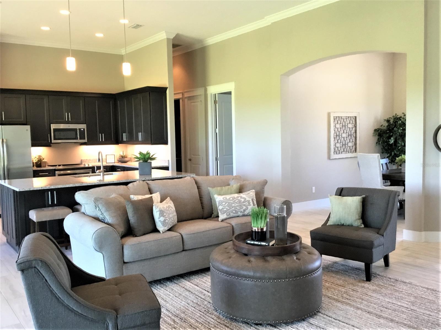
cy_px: 165
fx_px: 395
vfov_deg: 45.4
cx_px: 220
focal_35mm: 31
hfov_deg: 58.4
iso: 100
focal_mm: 3.3
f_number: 2.4
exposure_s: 1/30
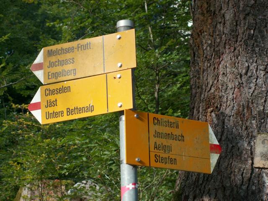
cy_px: 100
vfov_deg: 14.1
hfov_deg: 18.7
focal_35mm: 105
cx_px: 134
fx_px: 813
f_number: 3.5
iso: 50
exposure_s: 1/40
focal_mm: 17.2
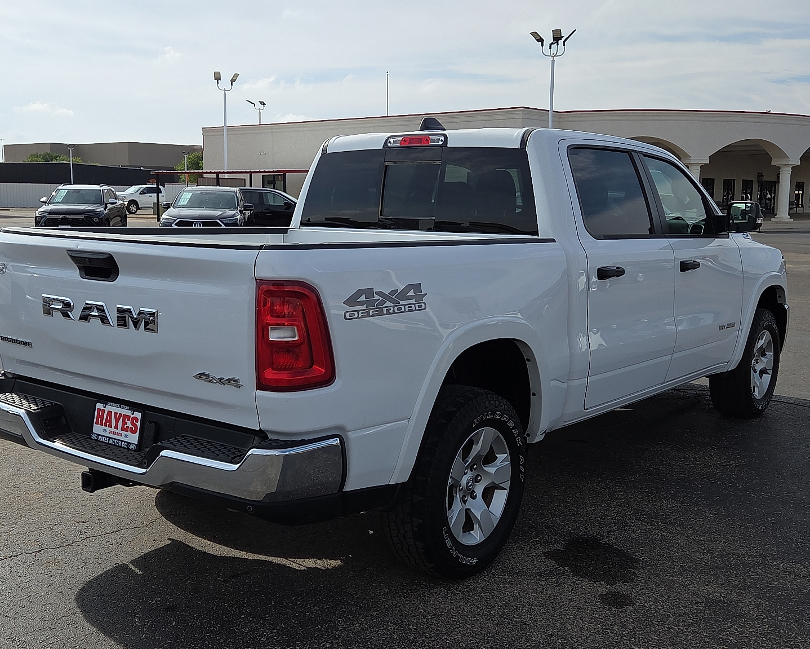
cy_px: 323
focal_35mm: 38
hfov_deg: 47.9
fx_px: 911
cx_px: 394
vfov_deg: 39.2
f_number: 1.8
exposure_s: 1/10000
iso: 78
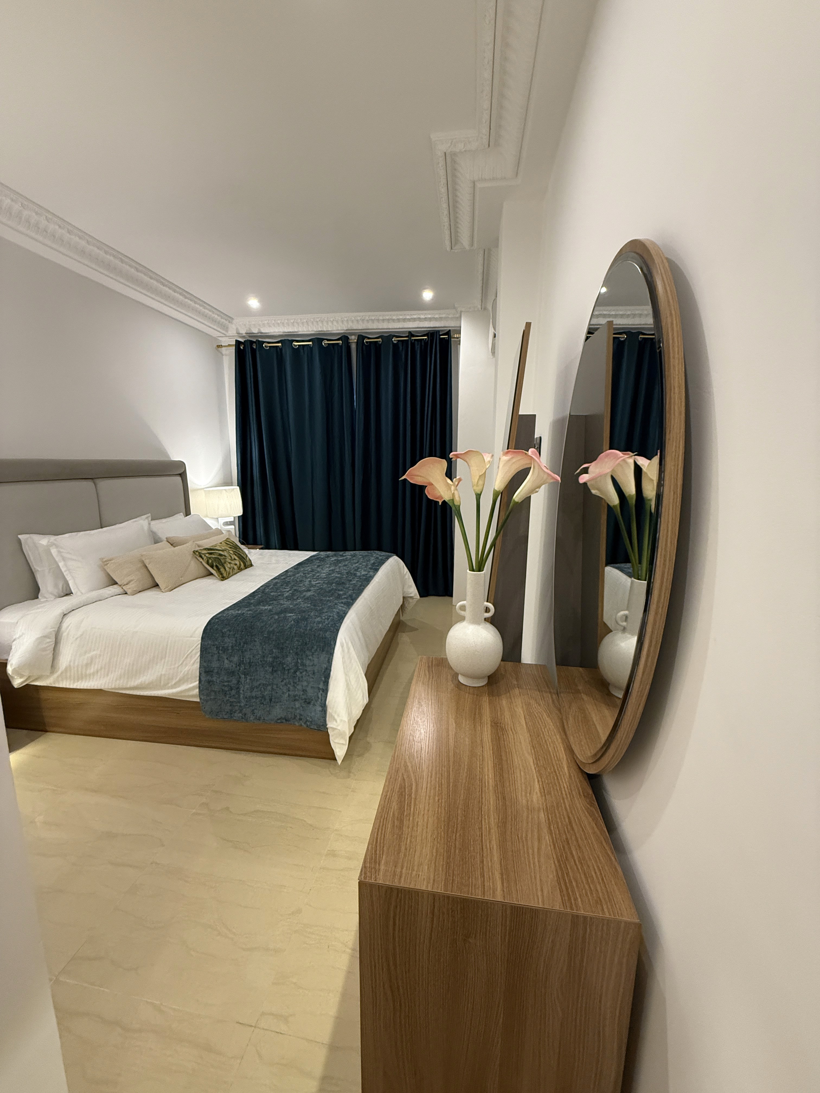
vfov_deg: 102.1
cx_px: 410
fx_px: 442
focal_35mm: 14
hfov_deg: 85.7
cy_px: 546
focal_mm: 2.22
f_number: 2.2
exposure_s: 1/50
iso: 320
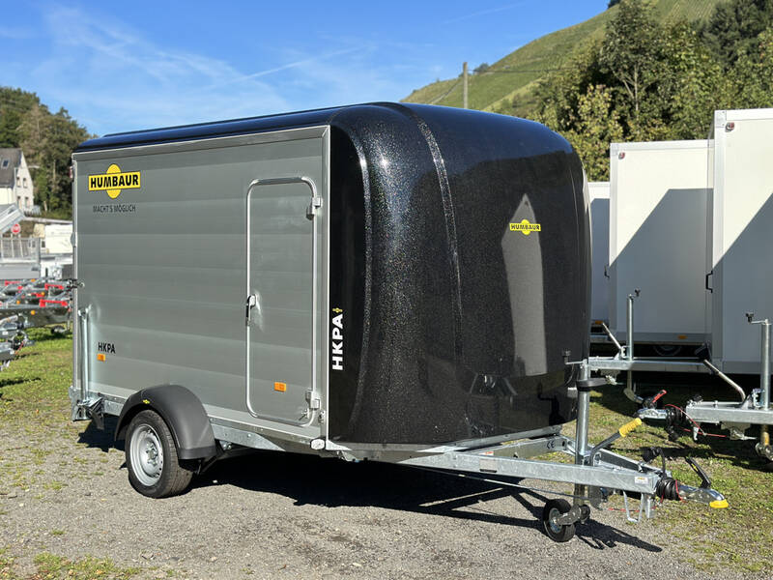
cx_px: 386
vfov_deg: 30.3
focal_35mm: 48
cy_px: 290
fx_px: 1072
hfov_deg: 39.7
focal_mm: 6.86
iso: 100
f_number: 1.78
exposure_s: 1/3597
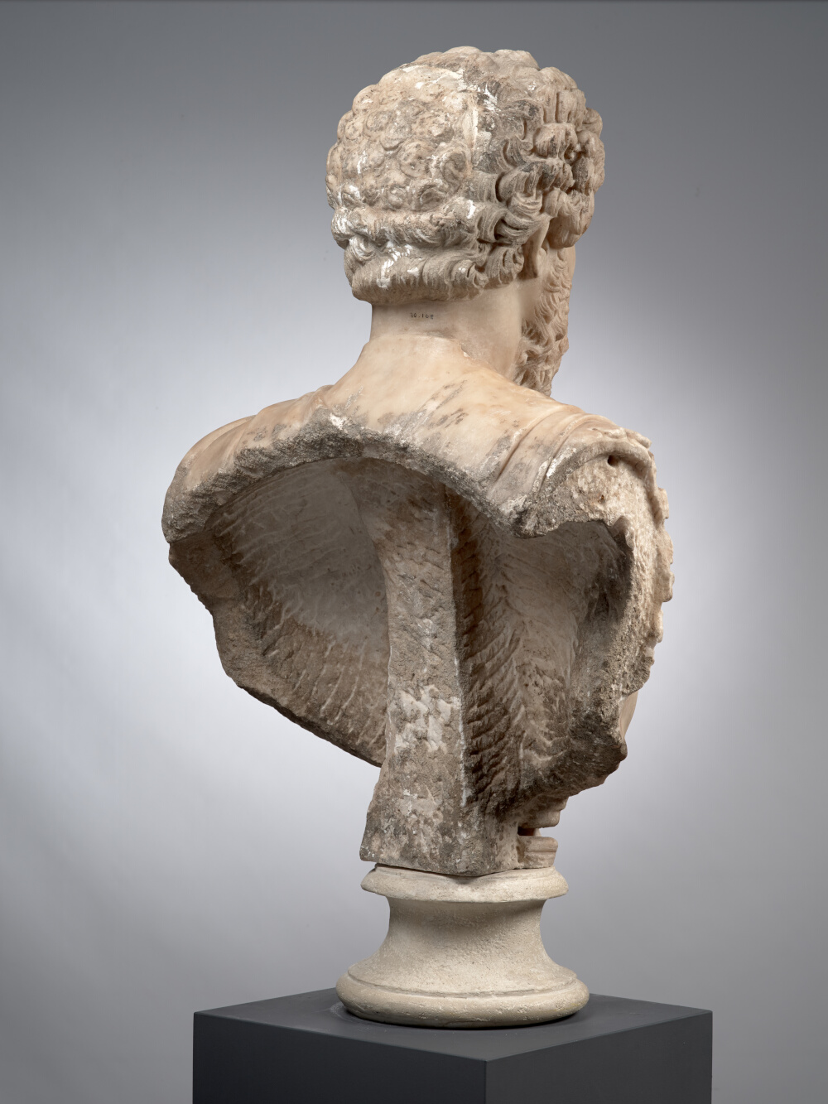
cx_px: 414
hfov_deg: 23.3
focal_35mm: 63
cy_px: 552
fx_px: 2009
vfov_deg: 30.7
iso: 200
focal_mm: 80
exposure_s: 1/60
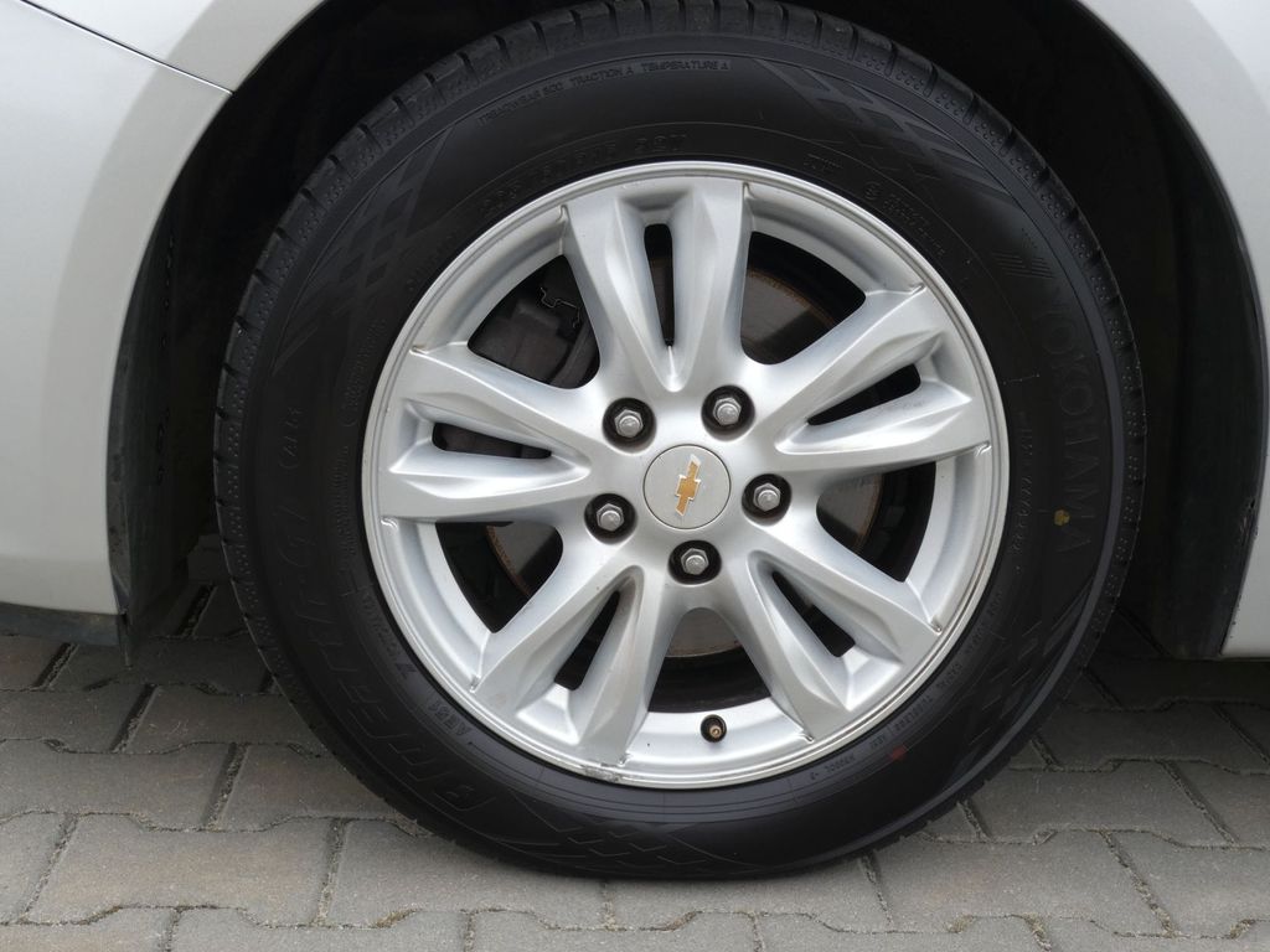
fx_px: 1688
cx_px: 635
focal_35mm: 46
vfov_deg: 31.5
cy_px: 476
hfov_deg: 41.2
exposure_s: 1/100
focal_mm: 8.2
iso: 80
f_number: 5.6
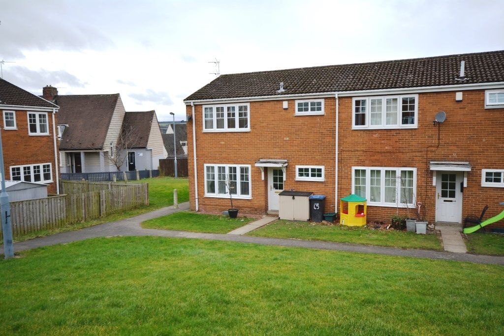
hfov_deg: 61.9
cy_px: 168
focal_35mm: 30
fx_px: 420
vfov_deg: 43.6
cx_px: 252
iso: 250
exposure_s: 1/125
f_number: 5.6
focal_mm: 20
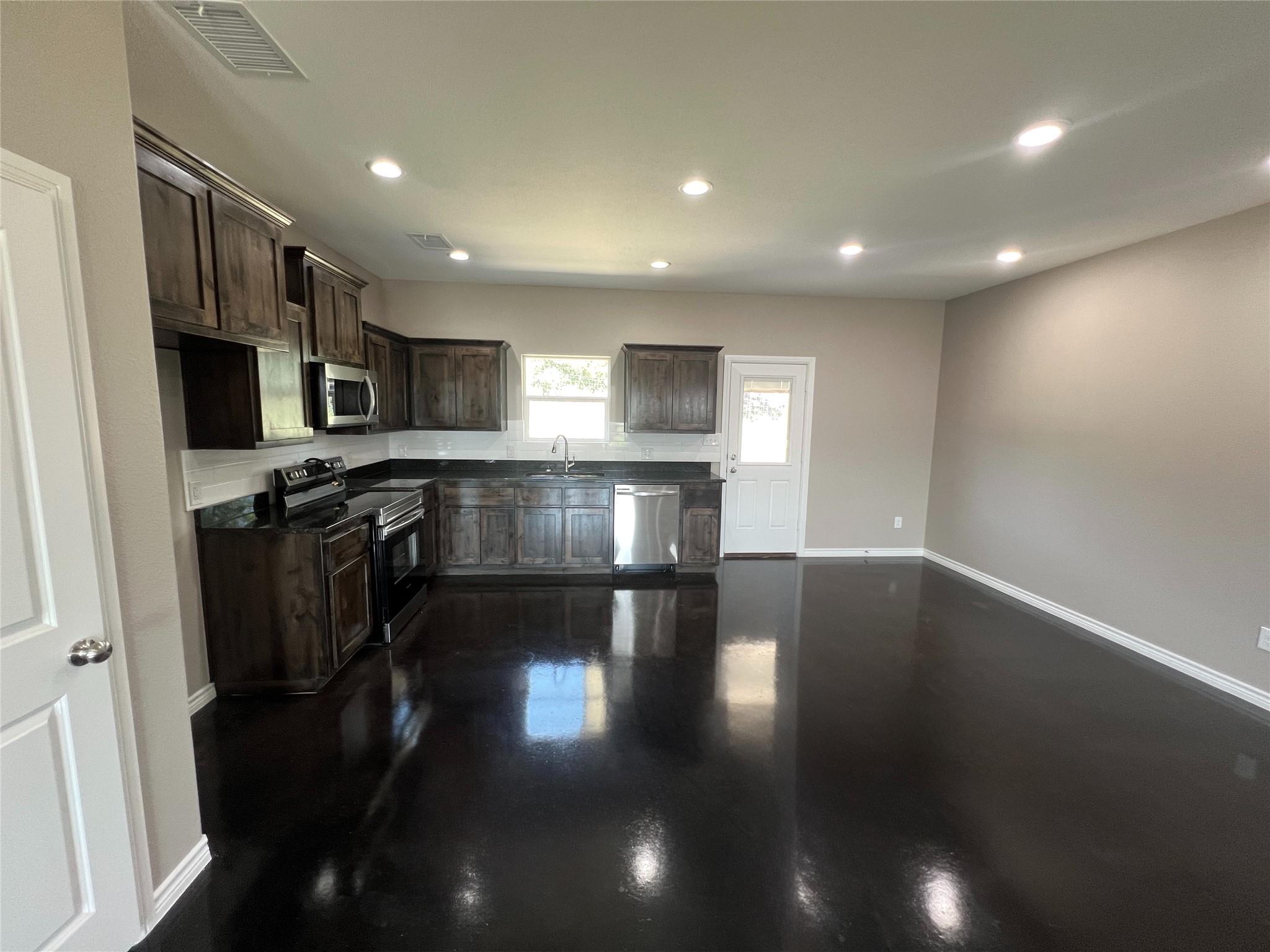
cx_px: 635
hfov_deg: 106.2
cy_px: 476
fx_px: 477
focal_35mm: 13
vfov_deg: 89.9
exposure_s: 1/60
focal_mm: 1.57
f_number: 1.8
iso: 125
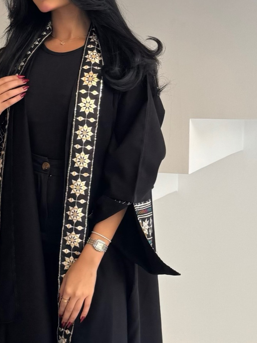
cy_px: 291
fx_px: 426
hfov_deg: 33.2
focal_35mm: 43
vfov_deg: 41.3
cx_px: 79
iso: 80
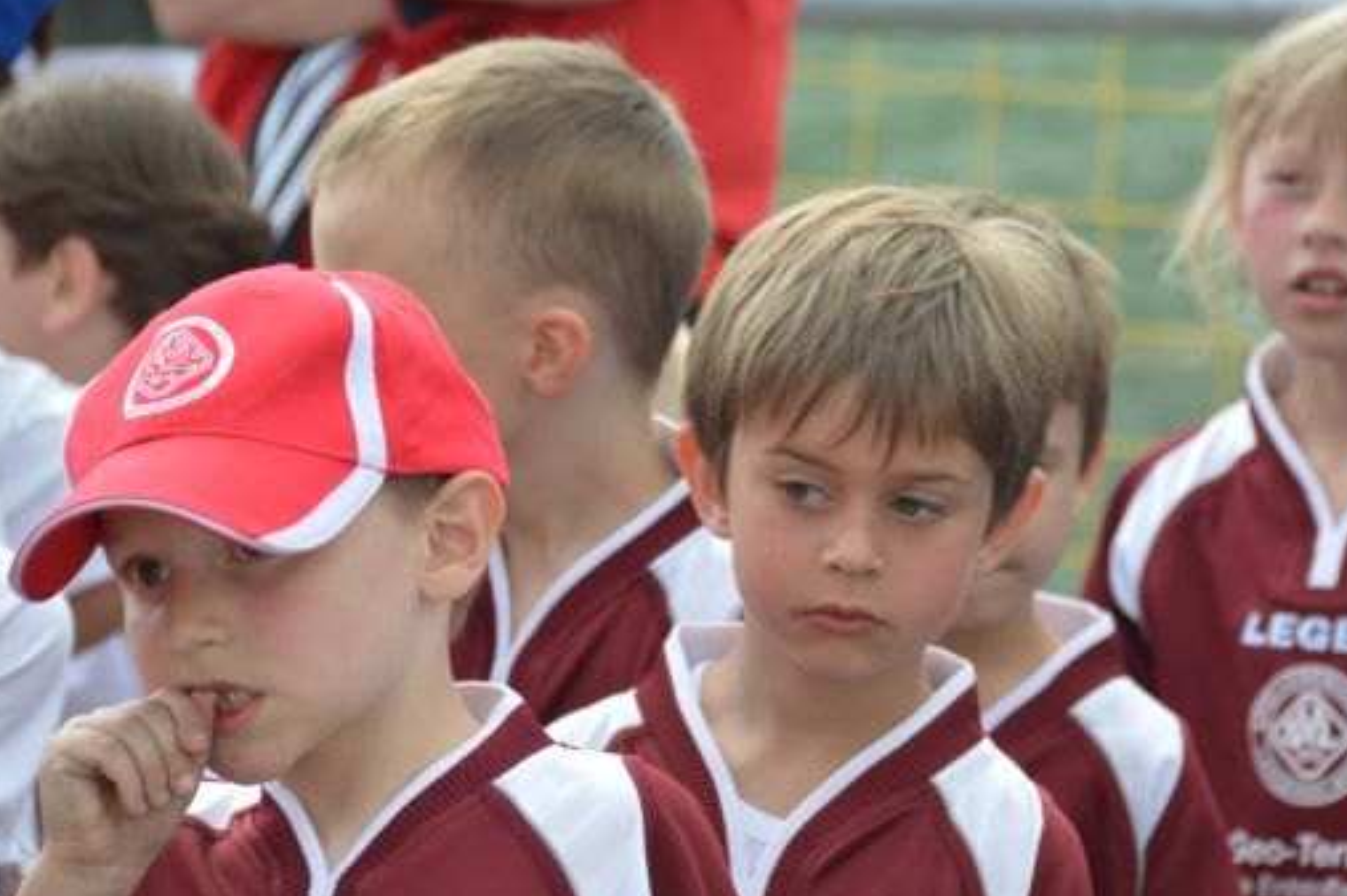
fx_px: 7962
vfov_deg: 6.4
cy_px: 461
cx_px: 776
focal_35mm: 213
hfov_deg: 9.7
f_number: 6.3
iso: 100
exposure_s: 1/160
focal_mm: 120
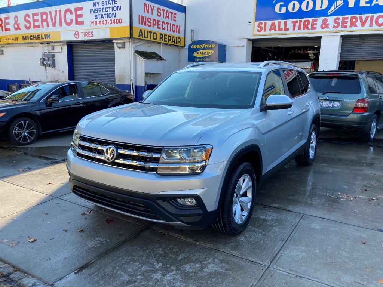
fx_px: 310
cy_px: 144
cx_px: 192
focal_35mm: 28
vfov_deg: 49.7
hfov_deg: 63.4
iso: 20
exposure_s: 1/414
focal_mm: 3.99
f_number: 1.8
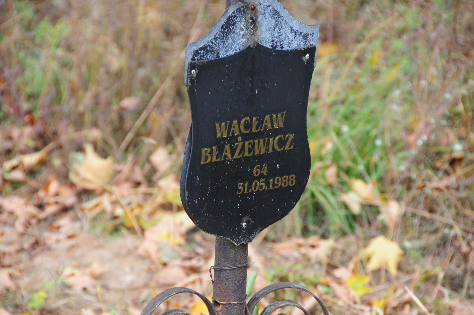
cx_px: 237
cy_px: 158
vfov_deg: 5.4
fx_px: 3353
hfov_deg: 8.1
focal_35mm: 255
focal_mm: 170
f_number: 7.1
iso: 500
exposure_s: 1/200
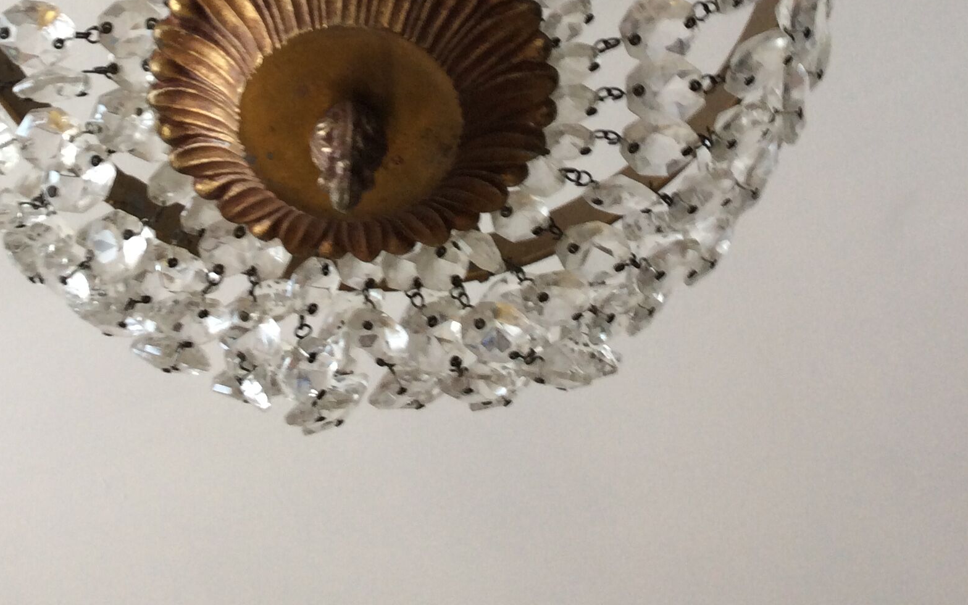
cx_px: 377
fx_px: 1477
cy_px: -47
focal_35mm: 56
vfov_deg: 22.0
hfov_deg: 36.1
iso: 40
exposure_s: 1/25
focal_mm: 3.3
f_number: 2.4
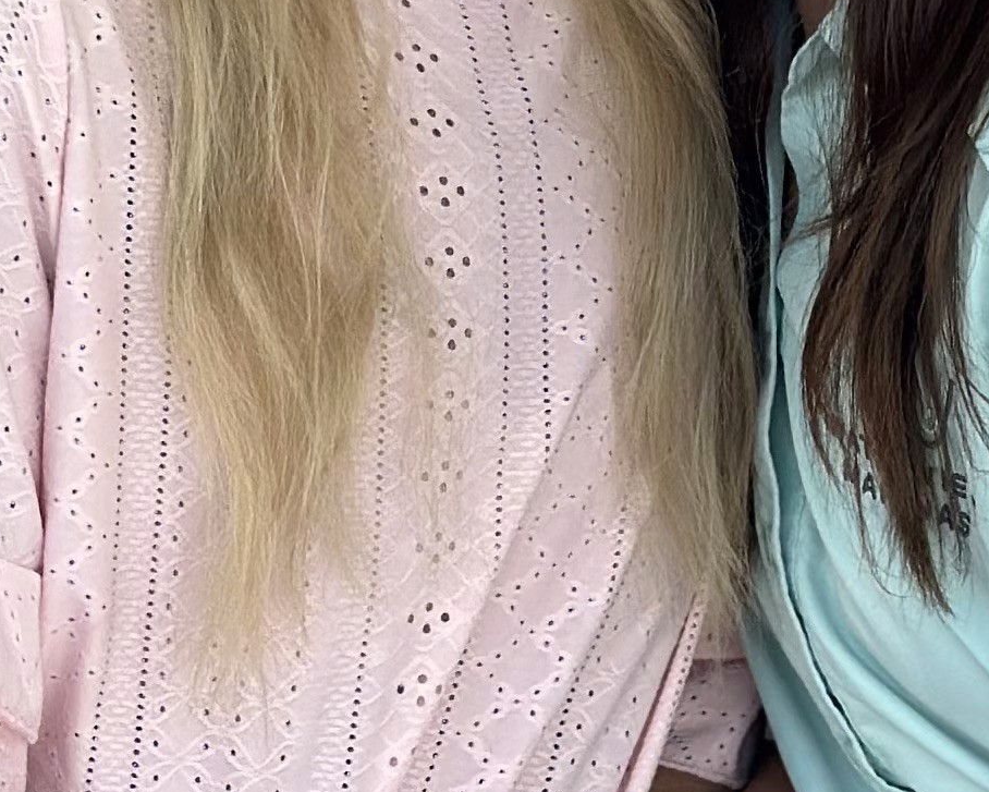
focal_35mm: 208
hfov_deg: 9.3
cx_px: 668
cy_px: 93
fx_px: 6090
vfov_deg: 7.4
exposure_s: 1/663
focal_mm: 6.86
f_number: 1.78
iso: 80
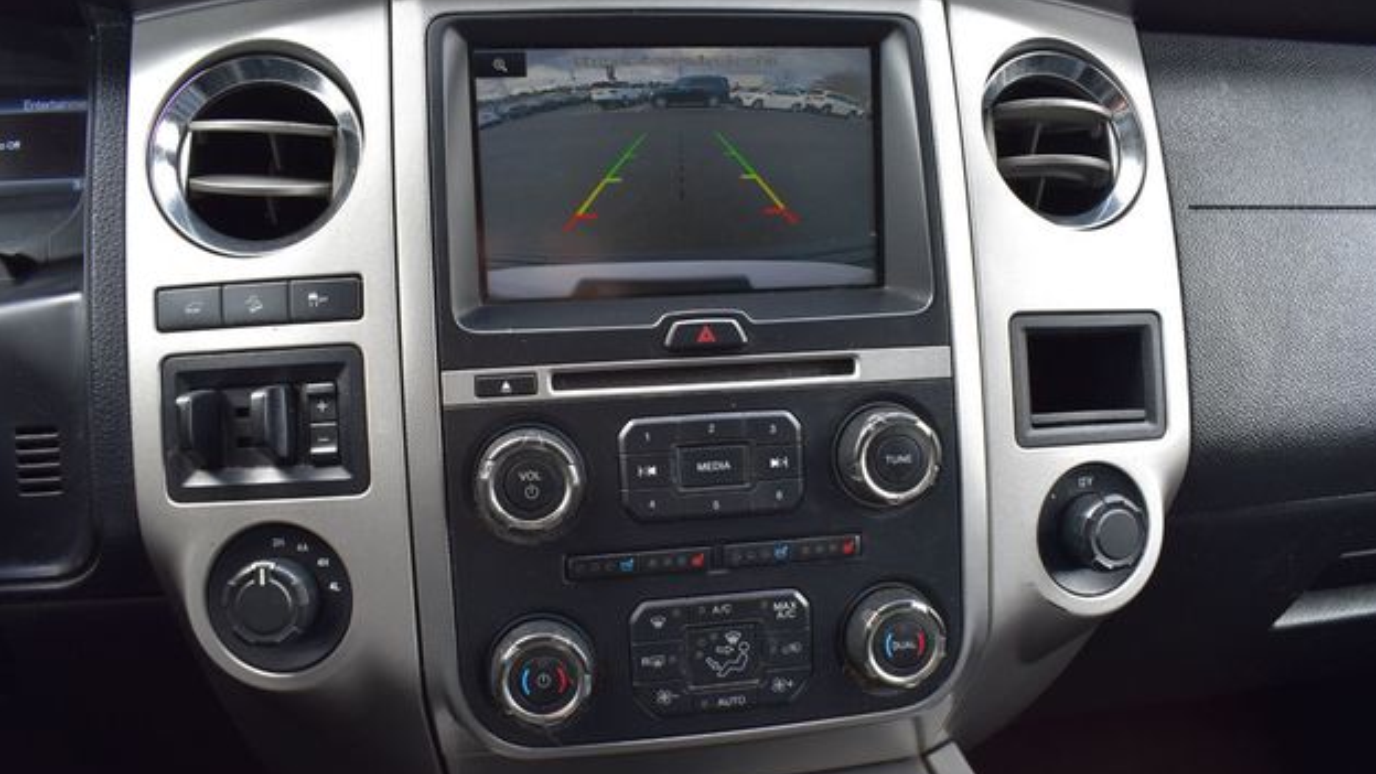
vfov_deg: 40.1
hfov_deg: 66.1
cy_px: 423
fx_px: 1058
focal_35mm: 29
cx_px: 703
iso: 400
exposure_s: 1/20
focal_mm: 18
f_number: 6.3
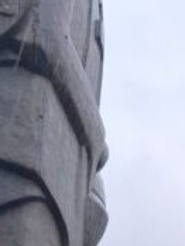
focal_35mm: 135
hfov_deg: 10.5
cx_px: 301
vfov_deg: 13.1
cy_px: 454
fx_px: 960
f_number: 1.8
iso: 50
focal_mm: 5.54
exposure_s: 1/116
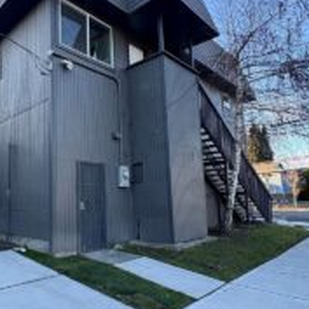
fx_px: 283
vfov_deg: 57.3
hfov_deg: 55.6
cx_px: 94
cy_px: 164
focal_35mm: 28
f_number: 2.2
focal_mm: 2.22
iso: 50
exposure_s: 1/99
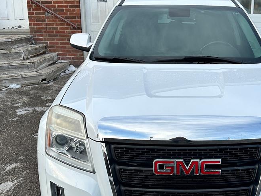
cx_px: 184
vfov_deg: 30.8
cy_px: 86
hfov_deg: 39.7
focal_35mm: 47
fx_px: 354
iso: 80
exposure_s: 1/1212
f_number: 1.78
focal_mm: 6.86
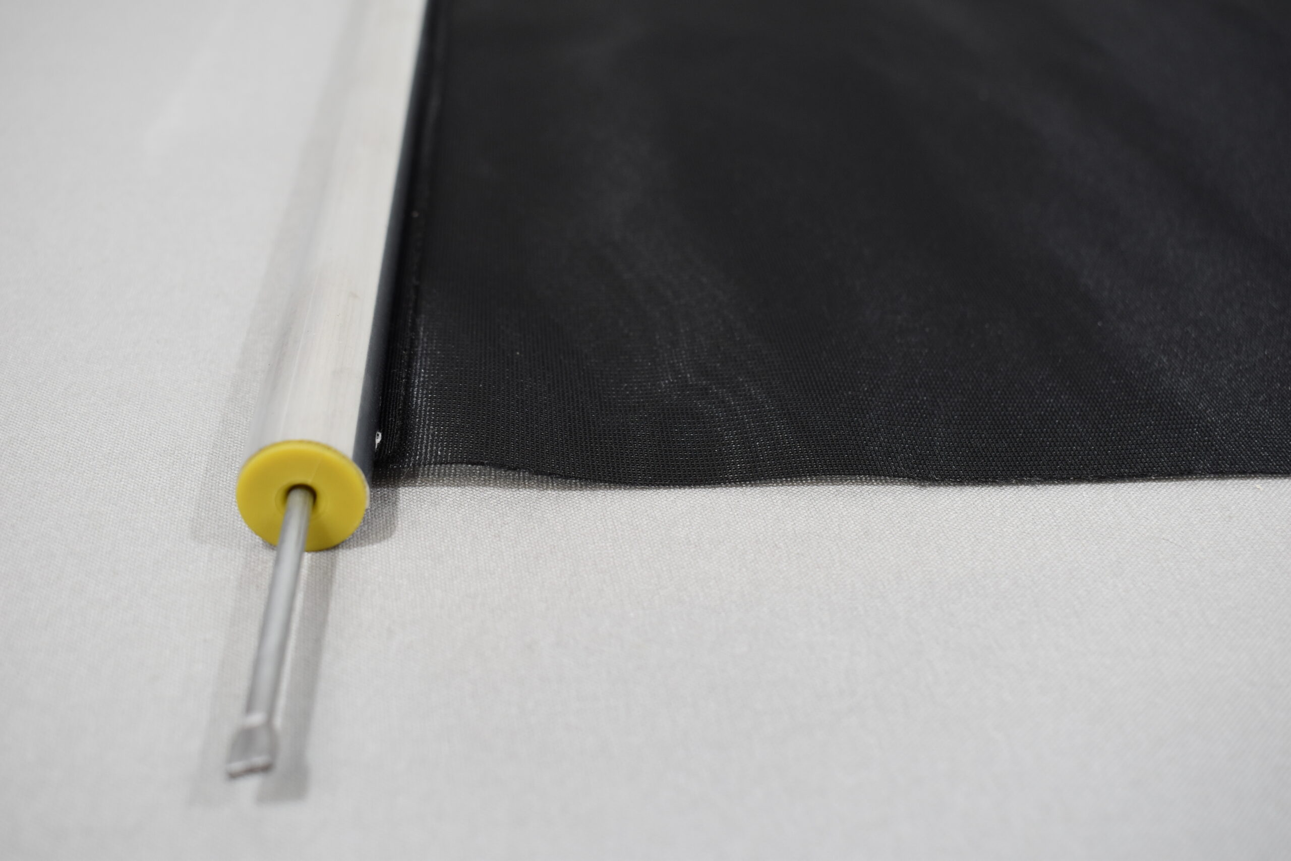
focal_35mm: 39
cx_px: 646
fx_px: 1399
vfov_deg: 34.2
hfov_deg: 49.6
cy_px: 430
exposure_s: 1/60
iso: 450
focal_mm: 26
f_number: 5.6
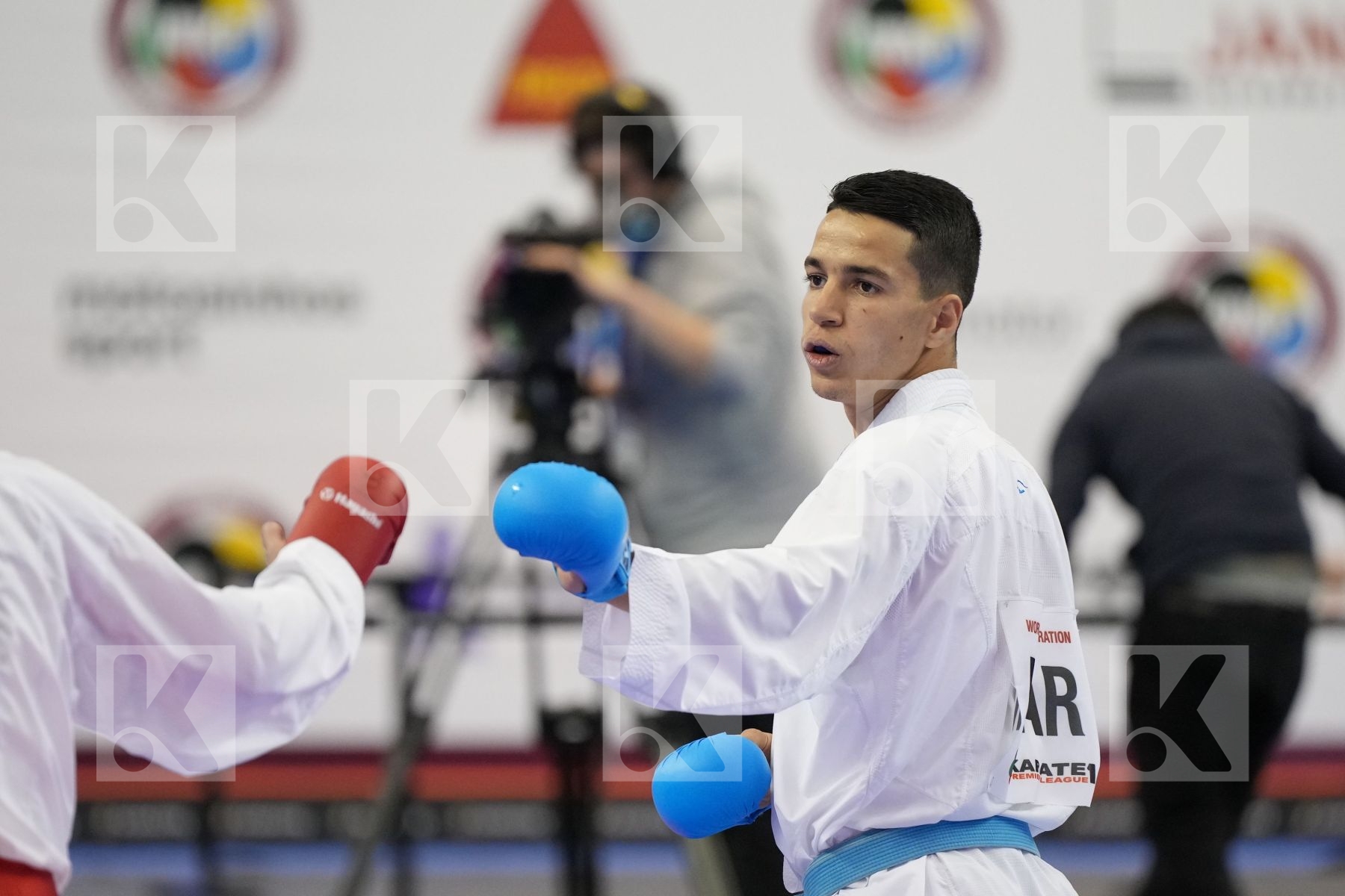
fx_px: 11021
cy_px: 448
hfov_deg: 7.0
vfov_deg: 4.7
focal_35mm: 295
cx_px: 672
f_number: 2.8
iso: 3200
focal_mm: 197
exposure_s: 1/1000
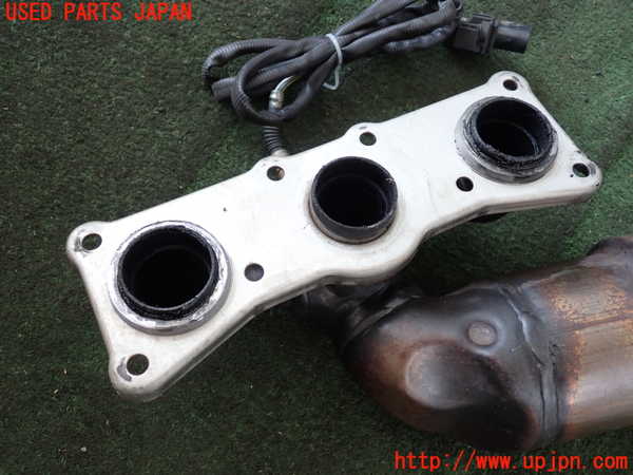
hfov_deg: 56.8
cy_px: 238
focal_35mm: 32
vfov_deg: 44.2
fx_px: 585
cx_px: 316
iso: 200
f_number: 2.4
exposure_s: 1/60
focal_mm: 5.79
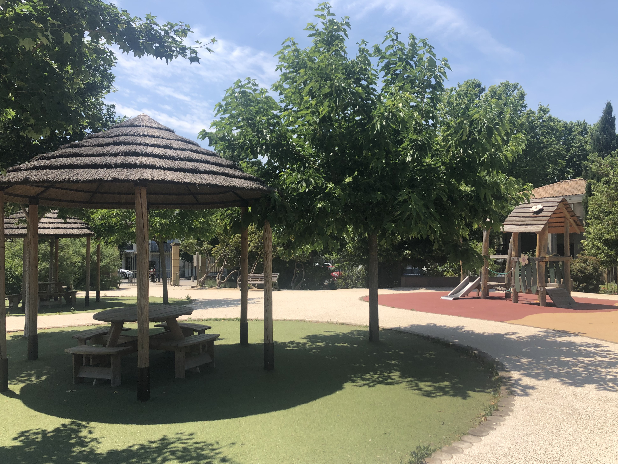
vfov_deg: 48.2
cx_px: 305
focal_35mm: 29
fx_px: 518
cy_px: 238
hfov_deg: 61.7
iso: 20
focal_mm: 3.99
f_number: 1.8
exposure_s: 1/1656
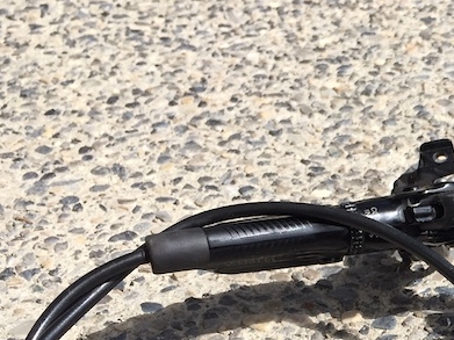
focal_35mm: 76
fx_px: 996
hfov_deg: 24.1
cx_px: 493
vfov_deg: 18.8
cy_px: 347
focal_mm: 4.15
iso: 32
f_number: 2.2
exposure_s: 1/1522
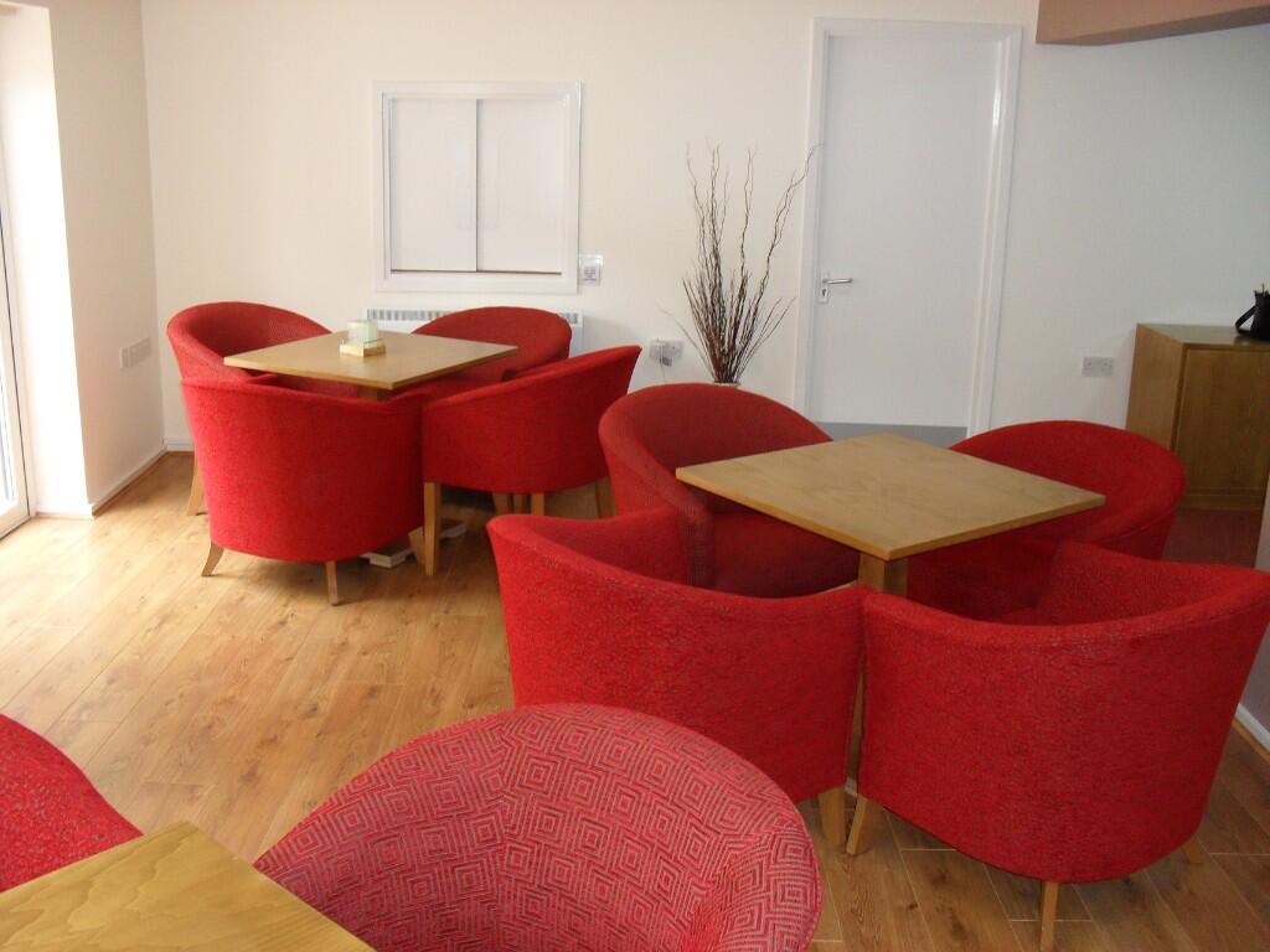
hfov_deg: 52.6
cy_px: 476
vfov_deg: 40.7
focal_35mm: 35
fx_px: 1284
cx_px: 635
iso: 200
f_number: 3.2
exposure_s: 1/45
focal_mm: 6.3
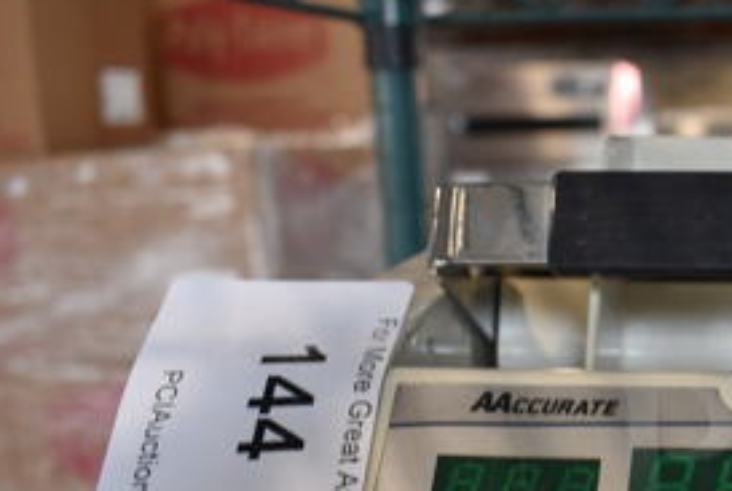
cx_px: 804
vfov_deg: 20.0
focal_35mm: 67
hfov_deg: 27.5
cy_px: 445
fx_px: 1365
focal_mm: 20
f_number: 5.6
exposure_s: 1/60
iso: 400
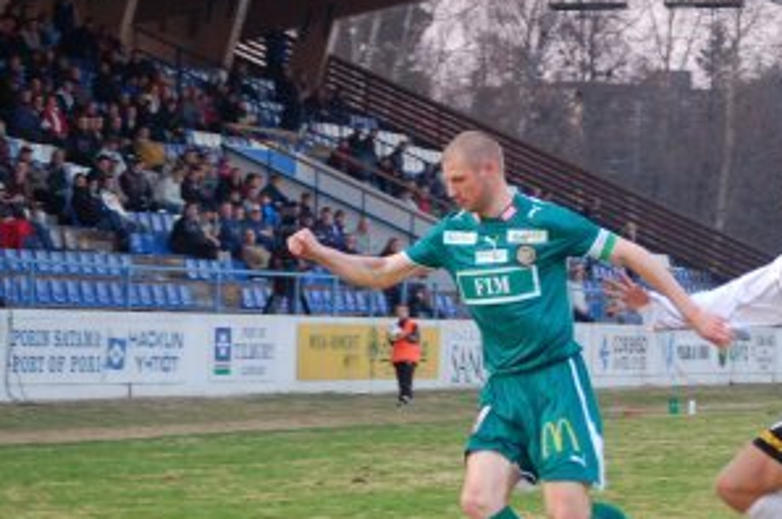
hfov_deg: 10.9
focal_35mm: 189
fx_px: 4097
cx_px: 525
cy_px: 312
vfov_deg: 7.3
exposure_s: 1/320
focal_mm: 75
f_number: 4.5
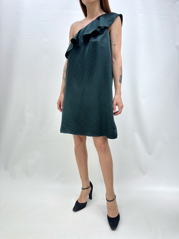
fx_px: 165
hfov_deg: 56.8
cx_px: 90
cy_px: 120
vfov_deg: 71.6
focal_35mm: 24
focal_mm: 6.86
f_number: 1.78
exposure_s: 1/829
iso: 80
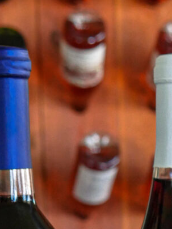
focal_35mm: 175
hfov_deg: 8.4
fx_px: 1159
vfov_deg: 10.8
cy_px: 362
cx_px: 171
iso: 2000
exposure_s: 1/60
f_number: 5.1
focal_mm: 23
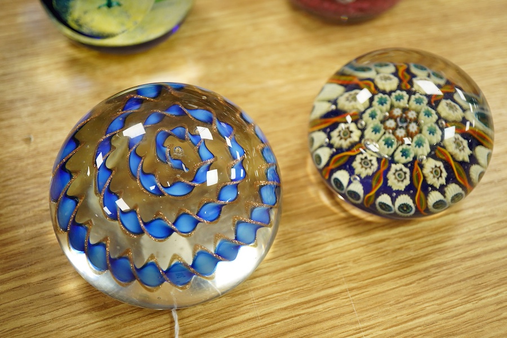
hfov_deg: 43.6
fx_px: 634
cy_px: 169
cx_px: 254
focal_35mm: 45
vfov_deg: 29.9
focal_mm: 30
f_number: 5
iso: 1250
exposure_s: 1/125
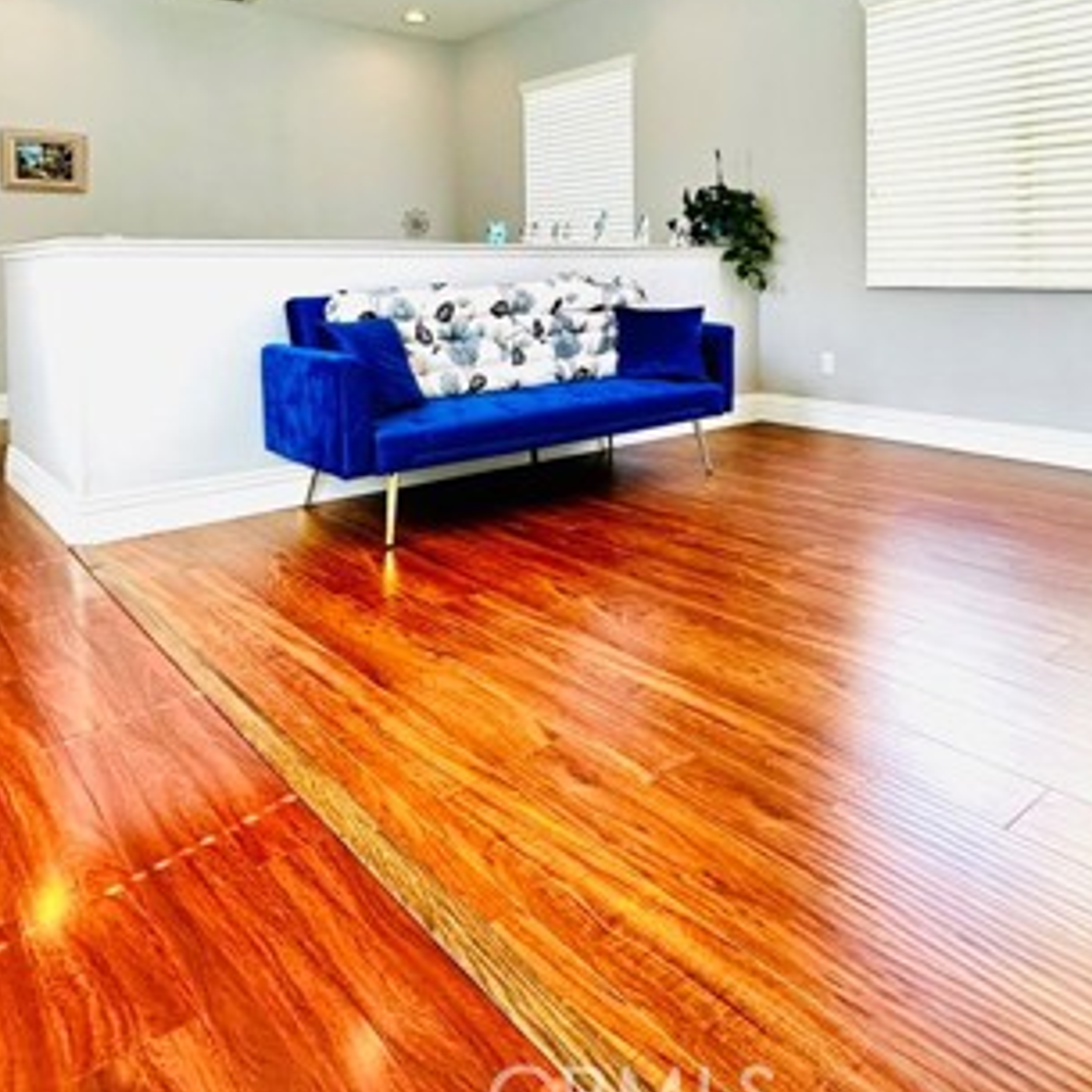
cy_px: 290
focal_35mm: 26
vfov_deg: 58.2
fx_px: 928
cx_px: 609
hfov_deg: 60.8
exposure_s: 1/120
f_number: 2.2
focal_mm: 2.22
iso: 100
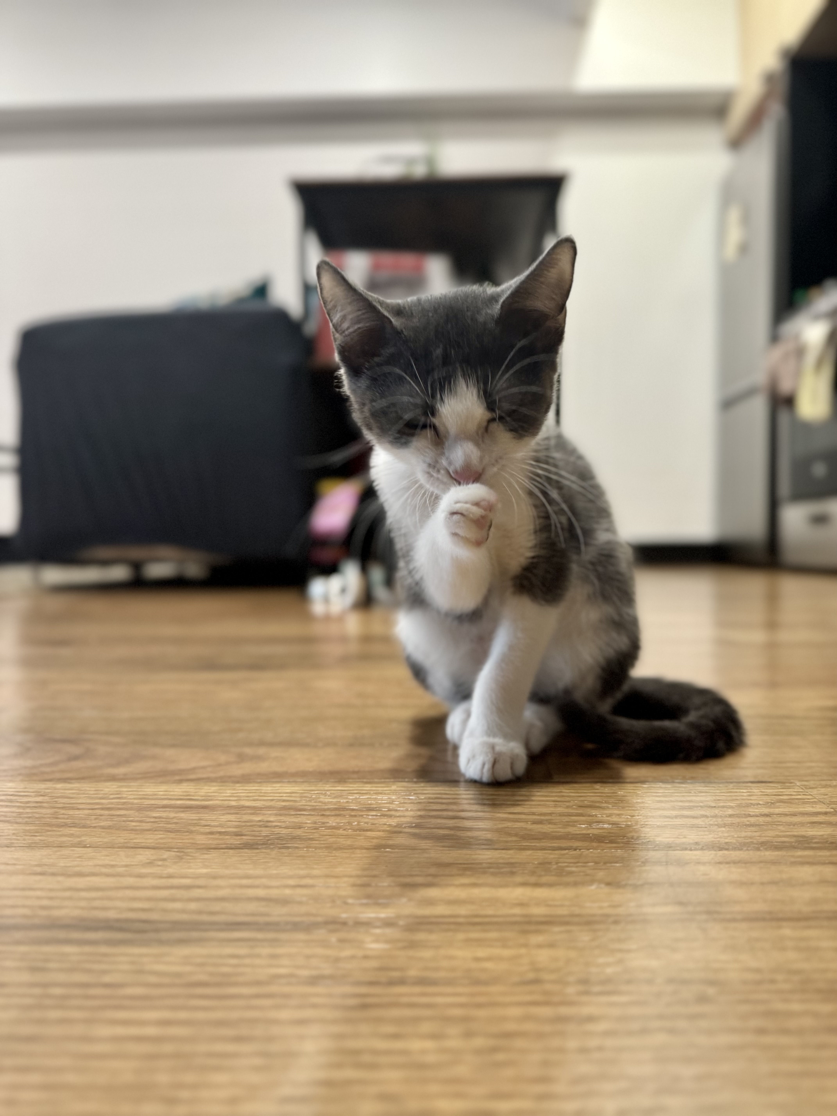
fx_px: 774
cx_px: 418
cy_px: 558
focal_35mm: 24
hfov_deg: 56.8
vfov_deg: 71.6
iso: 250
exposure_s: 1/60
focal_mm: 6.76
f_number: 1.78
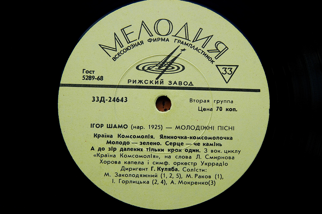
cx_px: 161
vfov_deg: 25.7
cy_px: 107
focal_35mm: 52
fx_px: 469
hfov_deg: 37.9
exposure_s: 1/125
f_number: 6.3
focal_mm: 35
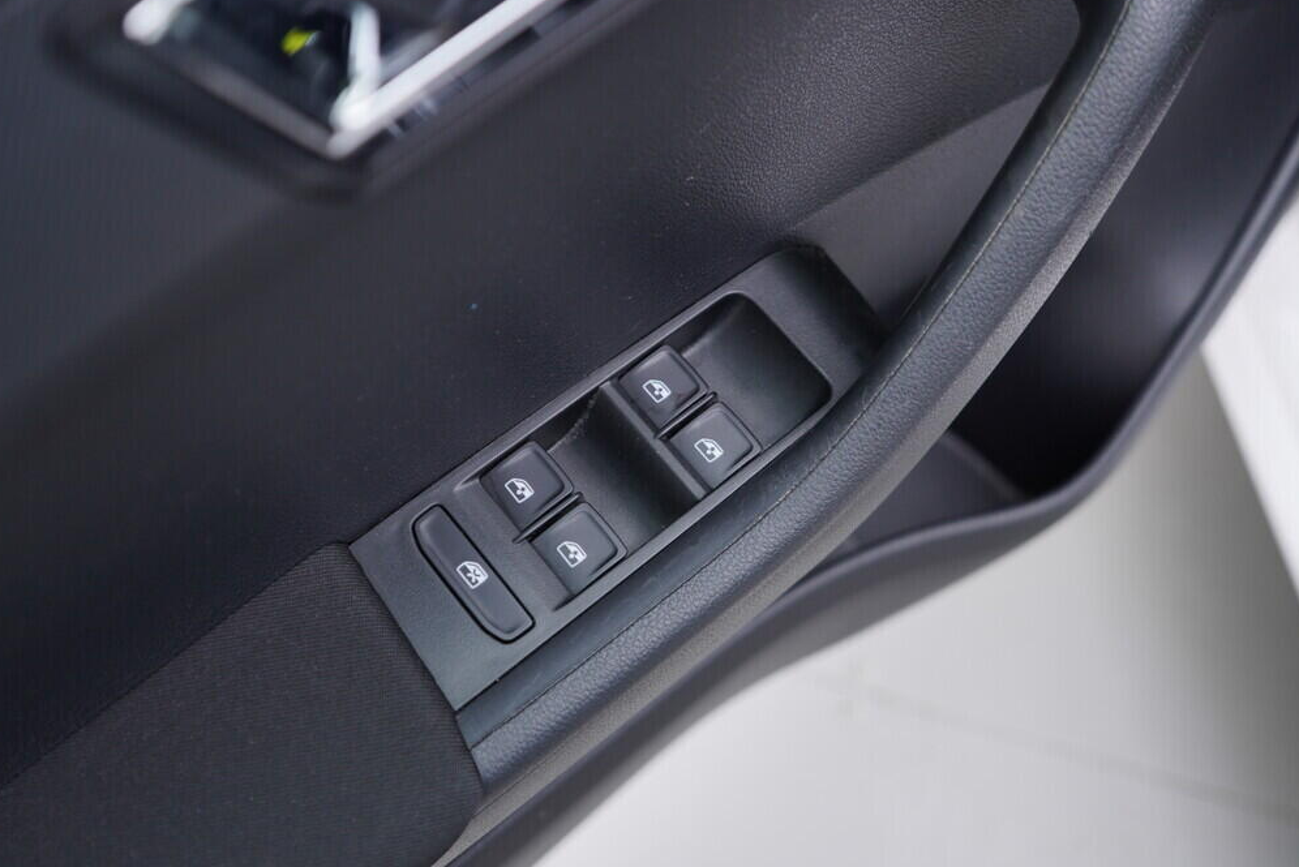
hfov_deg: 51.9
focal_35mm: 37
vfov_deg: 36.0
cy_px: 436
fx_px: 1336
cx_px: 650
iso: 160
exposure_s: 1/40
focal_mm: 24
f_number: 2.8
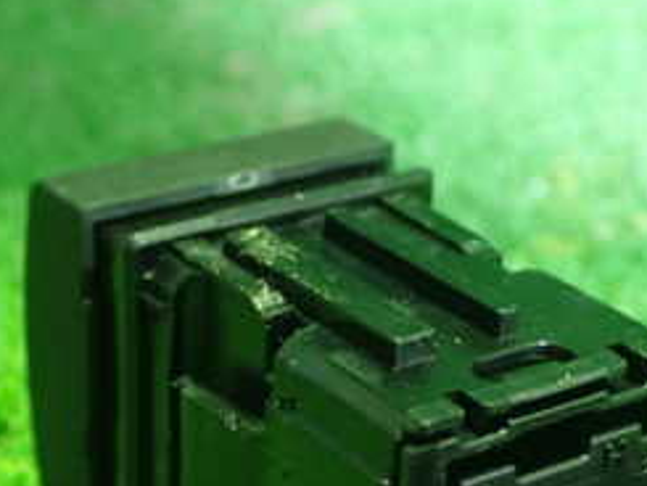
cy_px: 518
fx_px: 2150
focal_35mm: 115
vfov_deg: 12.7
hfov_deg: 17.1
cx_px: 399
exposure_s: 1/13
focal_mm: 8.4
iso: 1000
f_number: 3.1
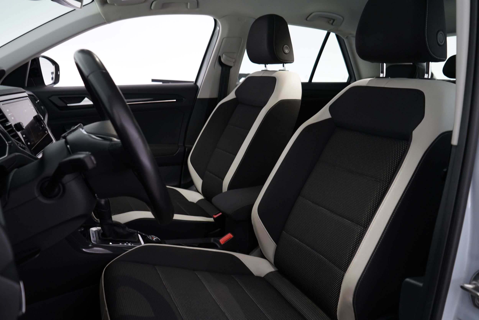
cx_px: 240
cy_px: 160
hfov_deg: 65.5
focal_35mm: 28
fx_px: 373
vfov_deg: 46.4
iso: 800
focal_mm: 28
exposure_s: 1/10
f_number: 5
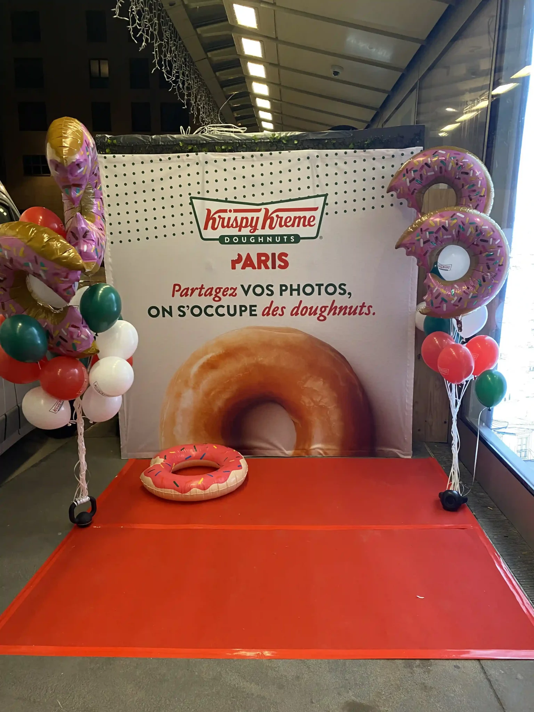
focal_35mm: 26
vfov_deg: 67.3
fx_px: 535
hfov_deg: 53.1
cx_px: 267
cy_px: 356
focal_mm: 4.25
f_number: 1.8
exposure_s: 1/50
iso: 400
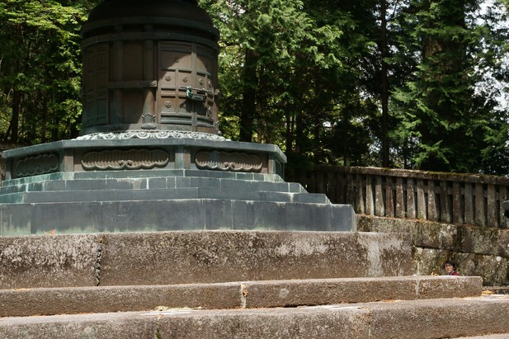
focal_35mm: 84
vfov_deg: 16.3
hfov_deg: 23.8
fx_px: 1187
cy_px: 156
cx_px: 422
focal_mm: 45
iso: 400
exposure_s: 1/160
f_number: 11
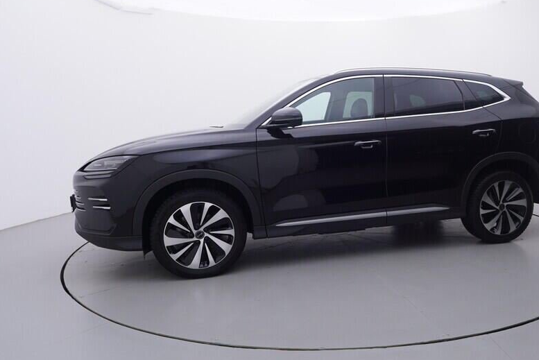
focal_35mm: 30
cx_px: 332
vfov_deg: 44.1
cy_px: 172
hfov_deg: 61.8
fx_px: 444
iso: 200
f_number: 5
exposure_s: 1/80
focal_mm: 15
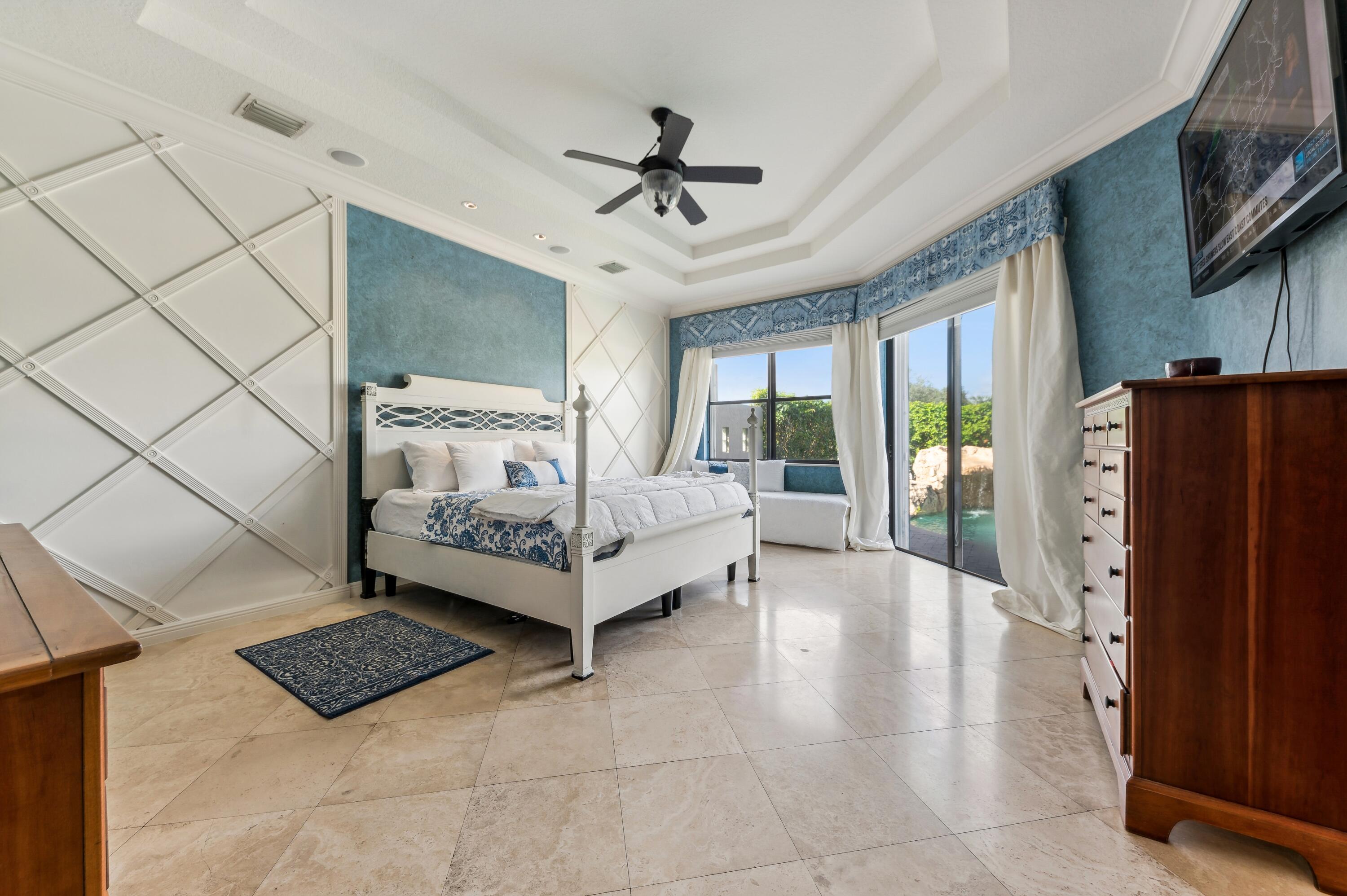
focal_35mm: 13
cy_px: 448
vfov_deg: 85.3
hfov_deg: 108.4
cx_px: 674
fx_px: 486
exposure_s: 1/15
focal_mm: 13
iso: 100
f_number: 8
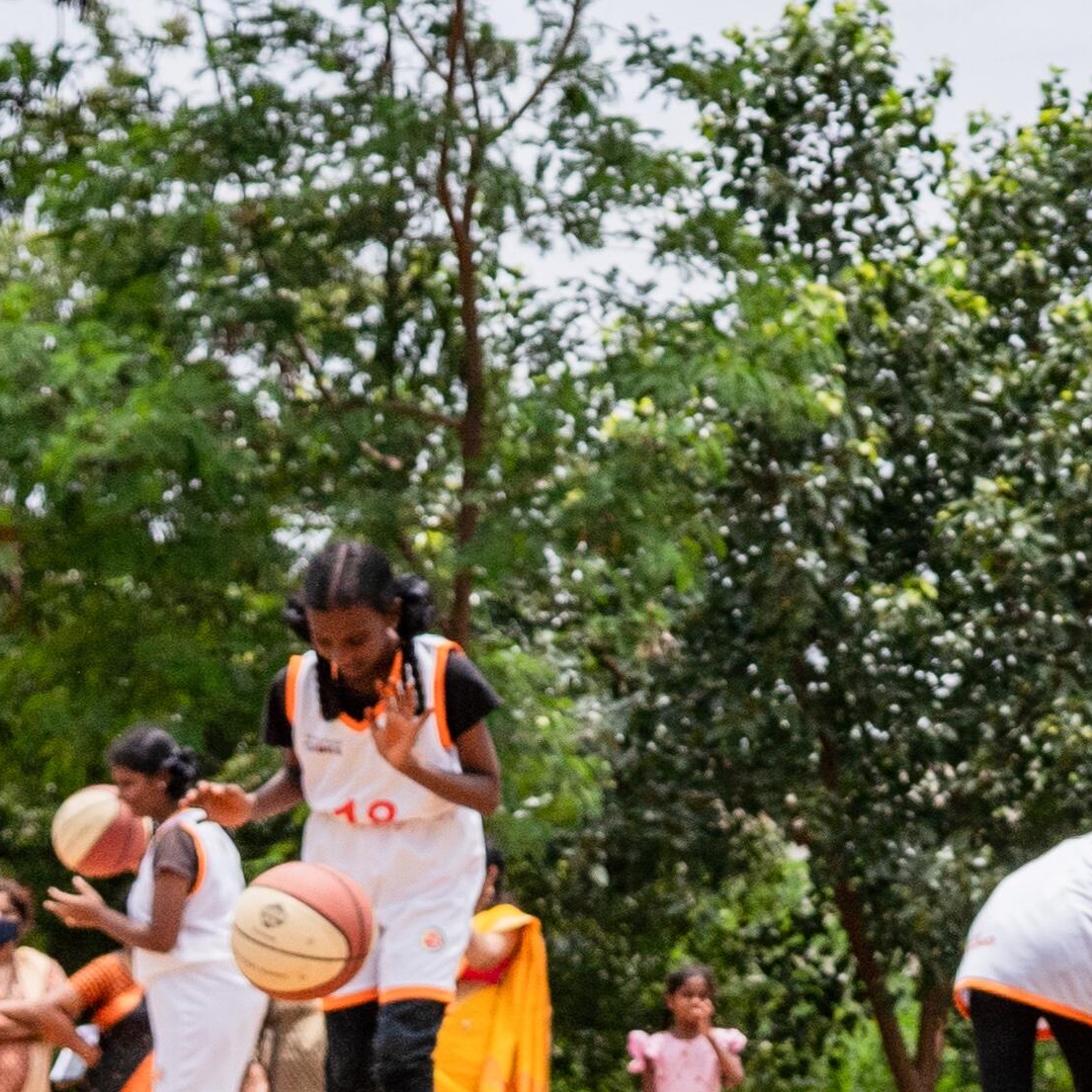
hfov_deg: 14.4
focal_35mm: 109
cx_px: 1857
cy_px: 255
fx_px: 3890
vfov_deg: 15.9
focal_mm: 24
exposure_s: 1/6400
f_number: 4
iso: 400
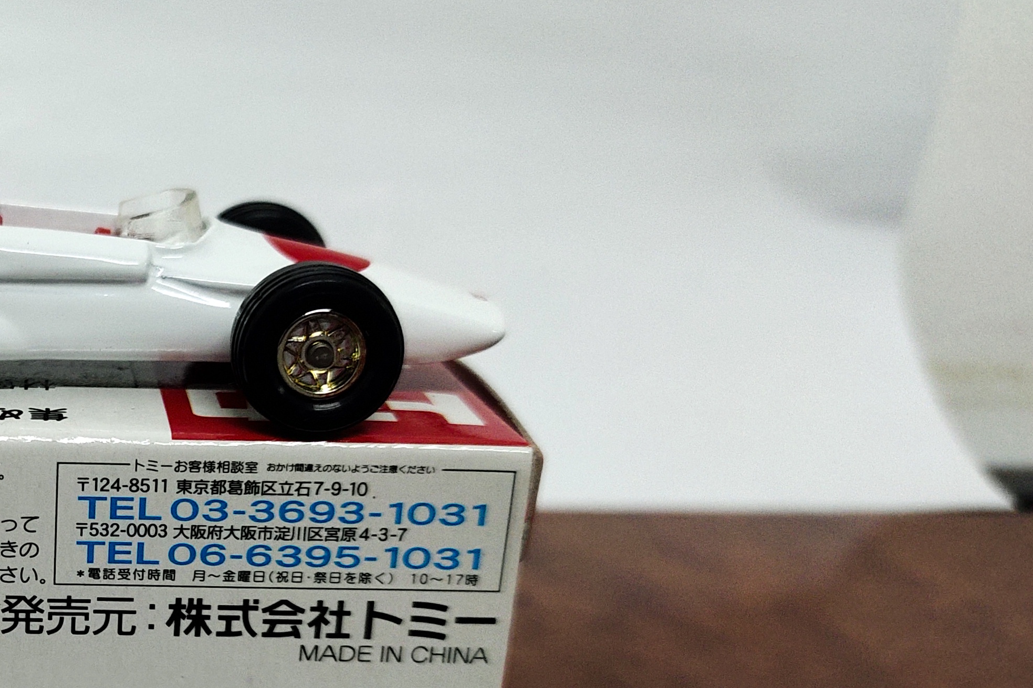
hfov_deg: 33.1
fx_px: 1578
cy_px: 499
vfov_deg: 24.4
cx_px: -9
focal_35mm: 55
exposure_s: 1/50
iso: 974
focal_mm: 4.74
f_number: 1.79
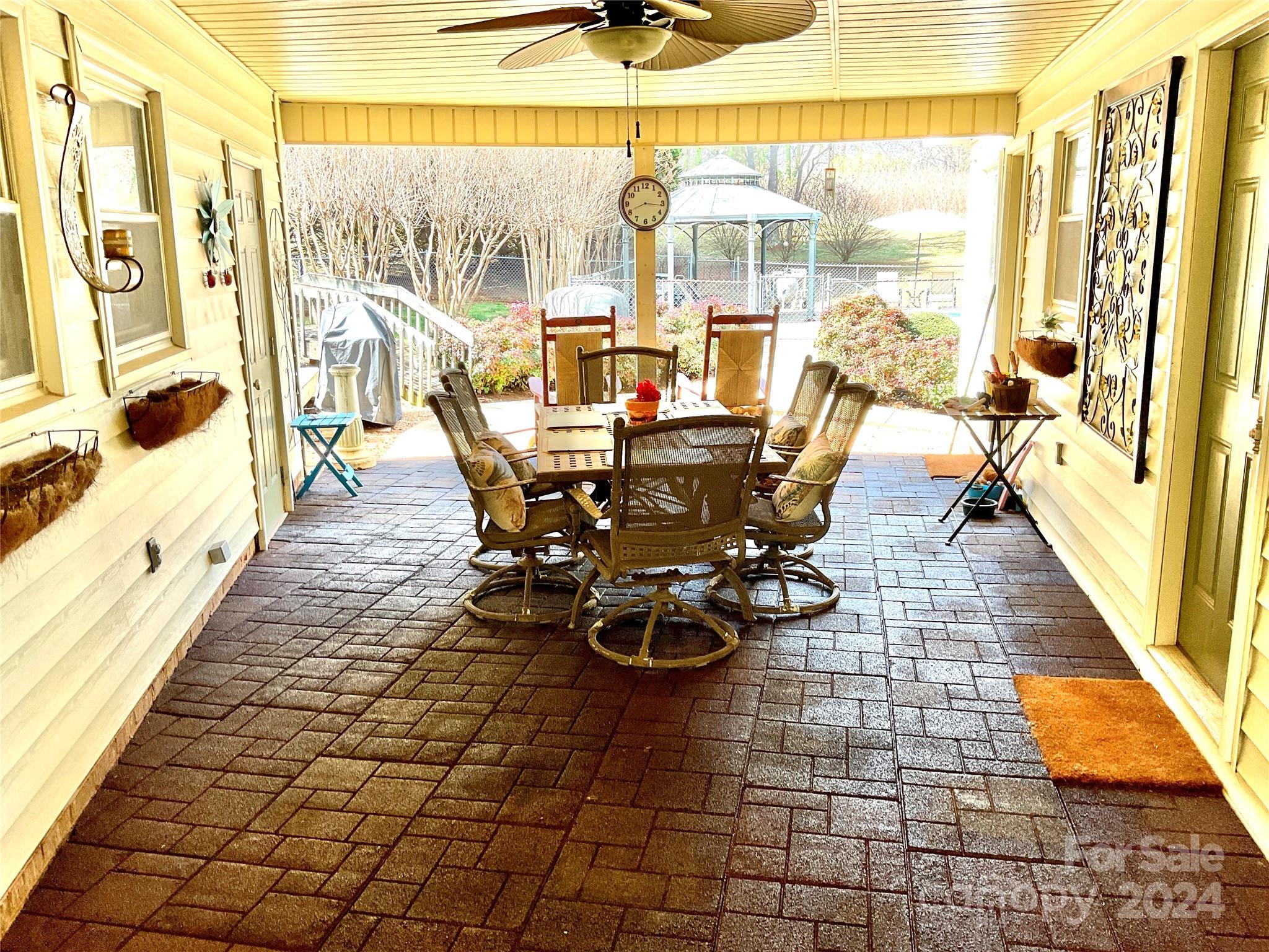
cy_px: 476
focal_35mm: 29
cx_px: 634
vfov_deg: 48.2
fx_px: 1063
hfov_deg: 61.7
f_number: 1.8
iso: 20
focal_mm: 3
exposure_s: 1/122
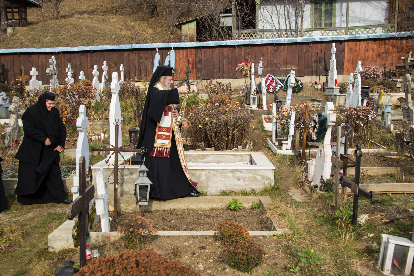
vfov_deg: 28.1
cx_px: 207
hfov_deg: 41.1
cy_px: 138
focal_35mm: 48
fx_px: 552
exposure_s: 1/100
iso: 100
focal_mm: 48
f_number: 8
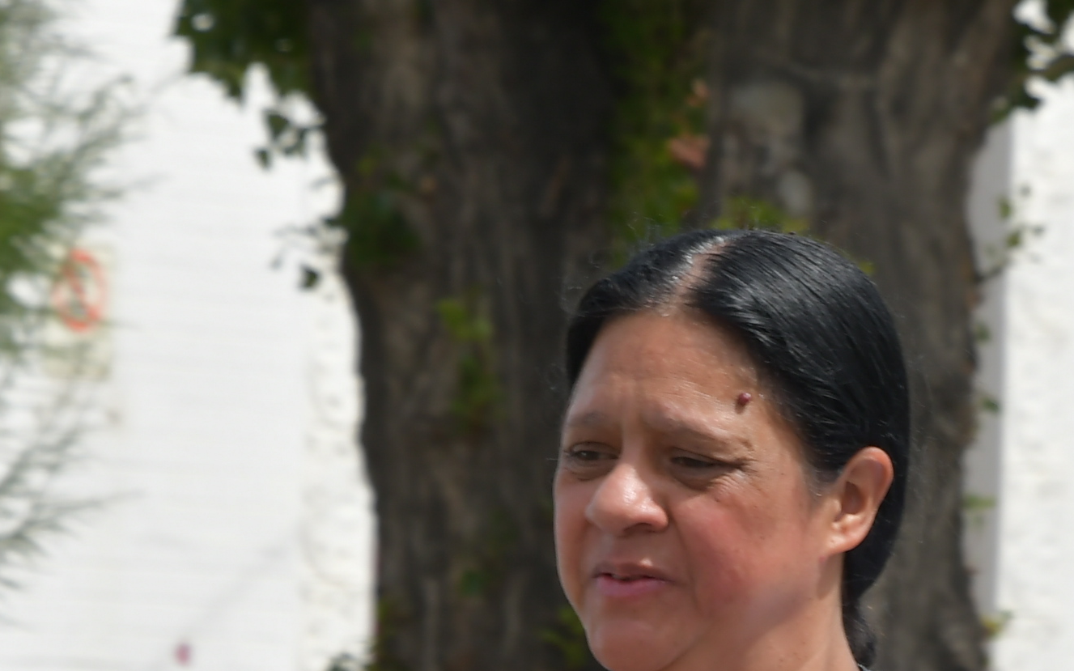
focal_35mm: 587
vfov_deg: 2.2
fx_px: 17179
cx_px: 850
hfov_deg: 3.6
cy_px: 835
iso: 100
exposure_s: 1/200
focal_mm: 122
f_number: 9
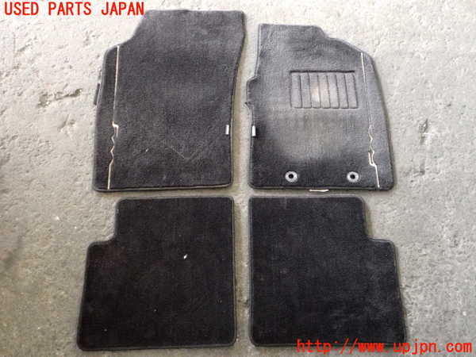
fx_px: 440
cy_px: 178
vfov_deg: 44.2
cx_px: 238
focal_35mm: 32
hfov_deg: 56.8
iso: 4000
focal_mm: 5.79
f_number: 2.4
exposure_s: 1/125
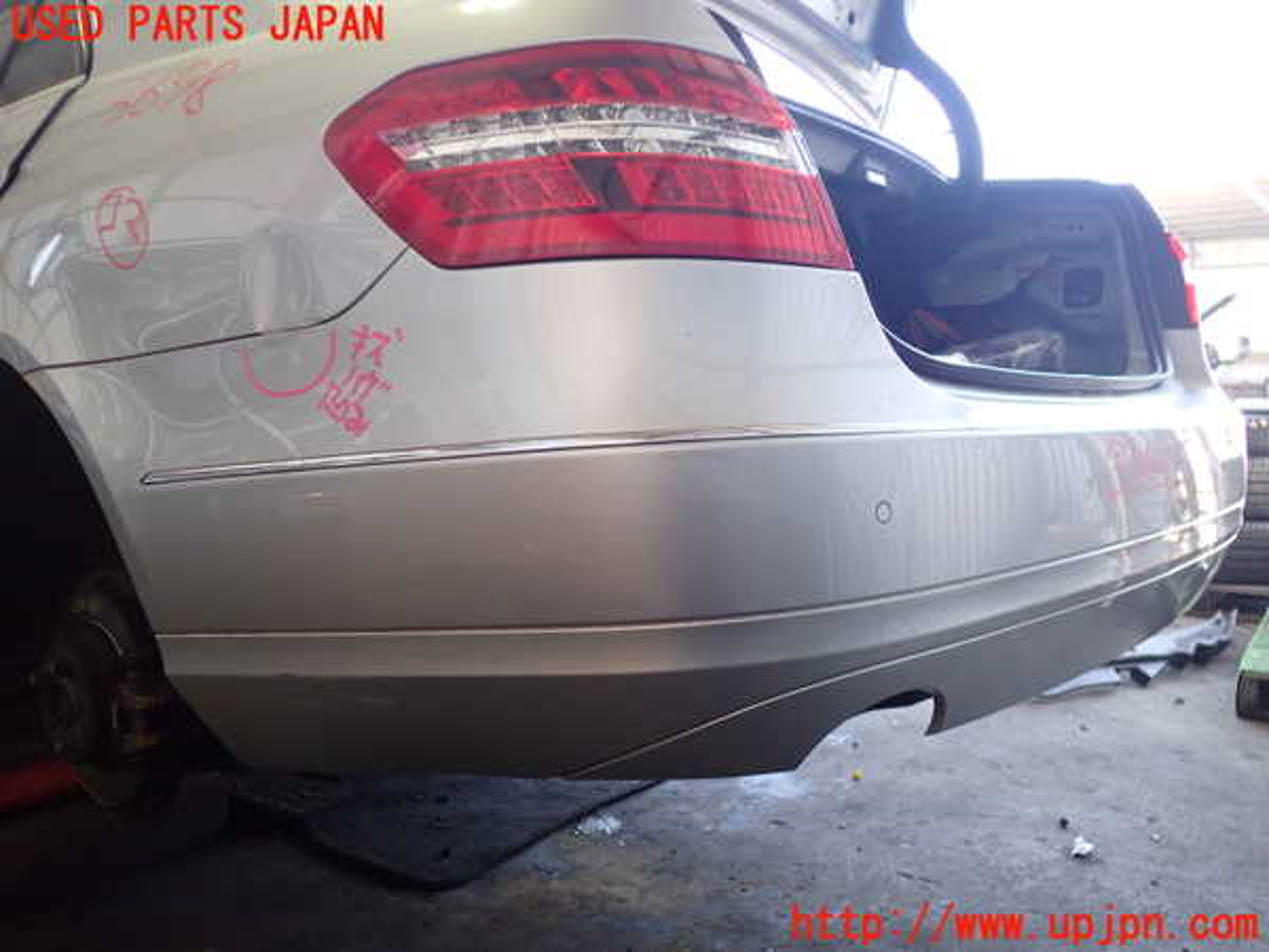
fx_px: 1100
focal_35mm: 30
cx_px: 634
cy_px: 476
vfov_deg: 46.8
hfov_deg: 60.0
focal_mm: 5.4
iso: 200
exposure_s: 1/80
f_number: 2.3
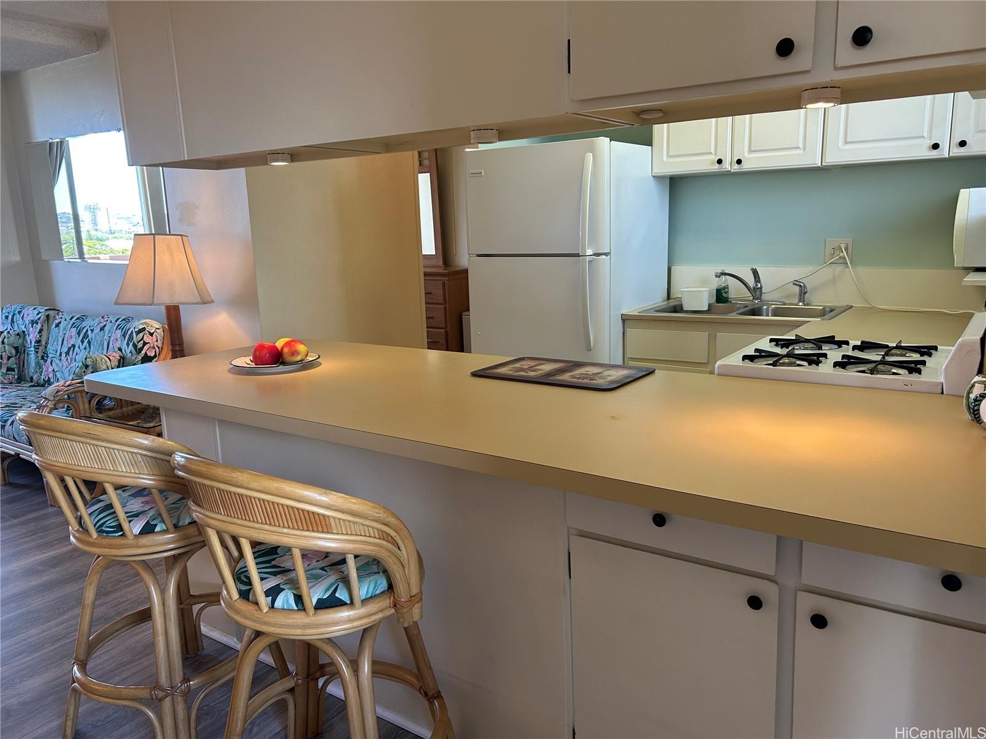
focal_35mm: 26
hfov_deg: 67.3
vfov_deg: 53.1
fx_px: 741
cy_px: 370
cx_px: 493
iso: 80
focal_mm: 5.7
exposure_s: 1/120
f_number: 1.5
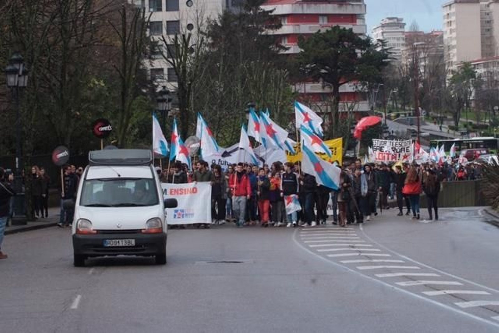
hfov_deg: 16.6
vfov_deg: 11.2
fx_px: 1705
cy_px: 166
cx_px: 250
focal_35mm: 123
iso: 400
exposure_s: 1/285
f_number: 9
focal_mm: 82
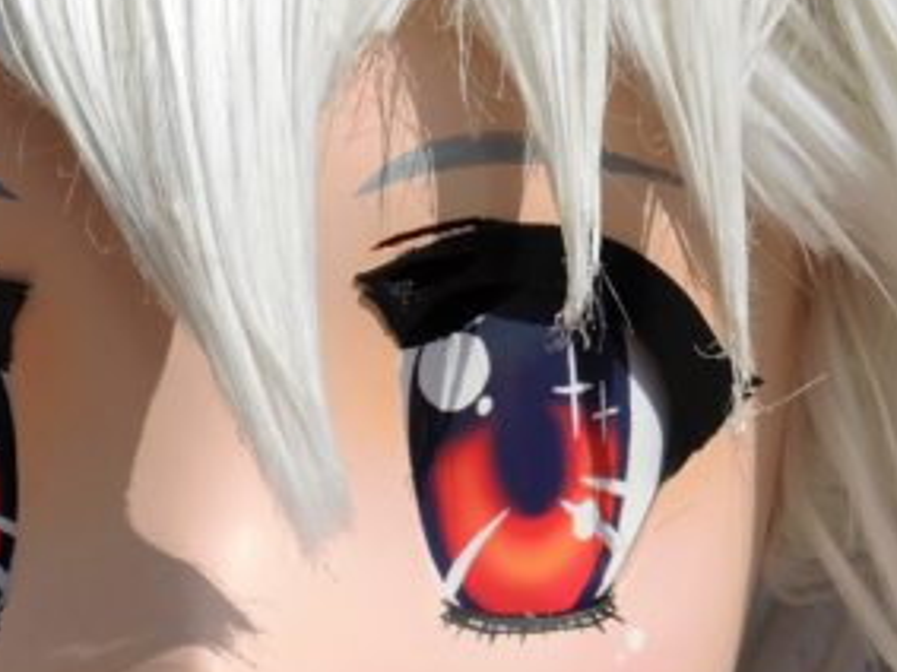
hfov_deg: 8.3
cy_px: 507
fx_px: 6191
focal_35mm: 239
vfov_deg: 6.2
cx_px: 358
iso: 80
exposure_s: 1/2000
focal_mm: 14.1
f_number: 4
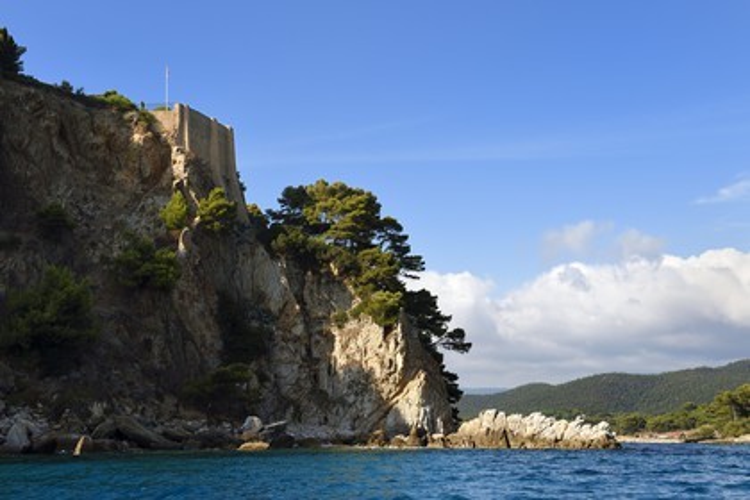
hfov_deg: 43.6
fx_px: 937
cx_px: 375
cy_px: 250
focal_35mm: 45
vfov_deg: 29.9
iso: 200
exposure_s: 1/400
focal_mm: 45
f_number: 8
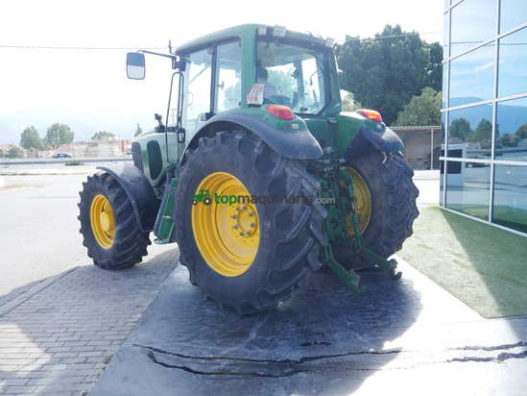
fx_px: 426
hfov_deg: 63.4
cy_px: 198
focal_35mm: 28
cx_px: 264
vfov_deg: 49.8
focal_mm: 14
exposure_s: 1/320
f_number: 4.5
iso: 200
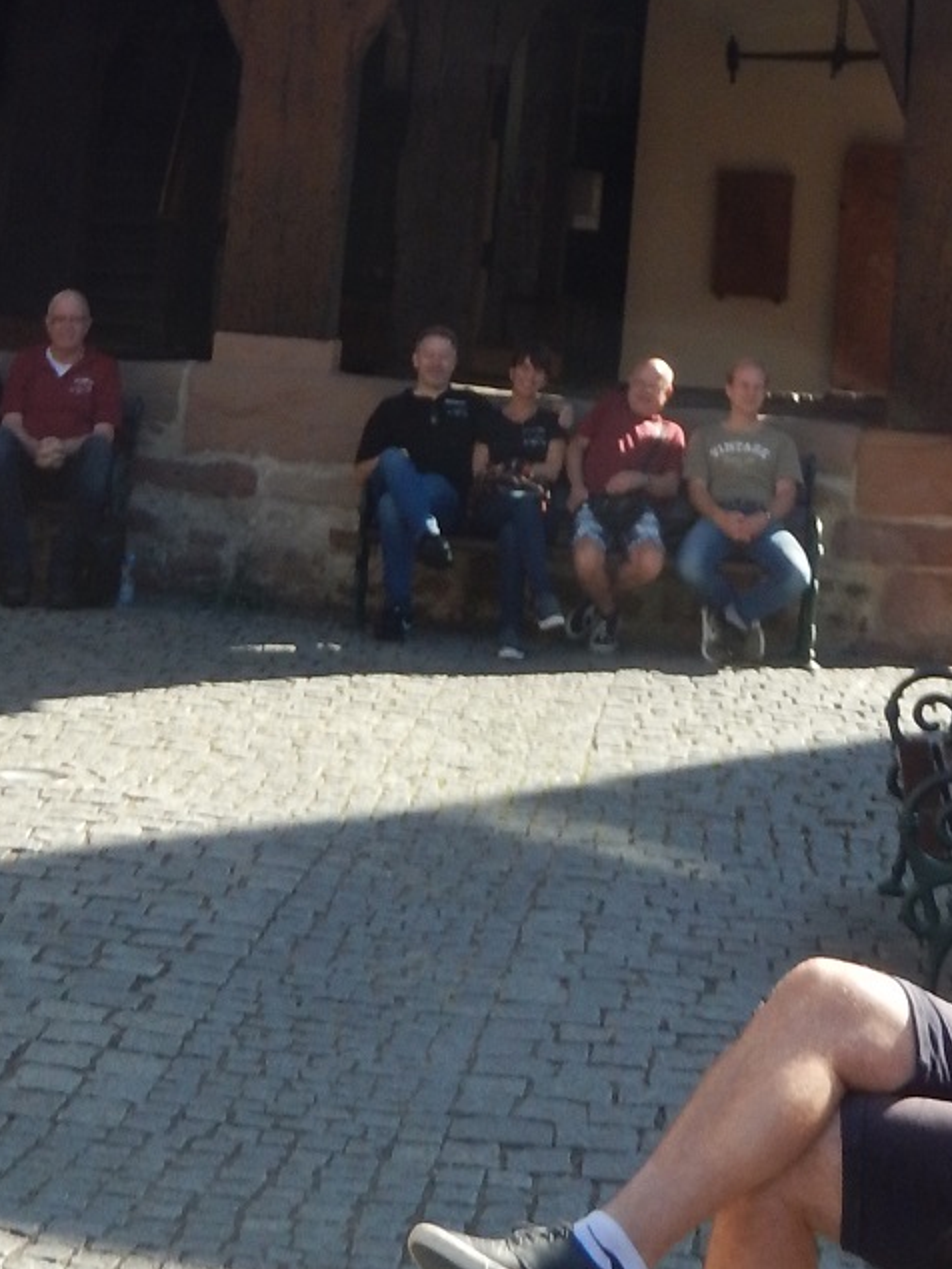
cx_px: 527
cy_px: -434
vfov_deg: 19.3
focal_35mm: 93
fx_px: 3408
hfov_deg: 15.9
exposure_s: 1/400
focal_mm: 5.7
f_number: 3.8
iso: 125
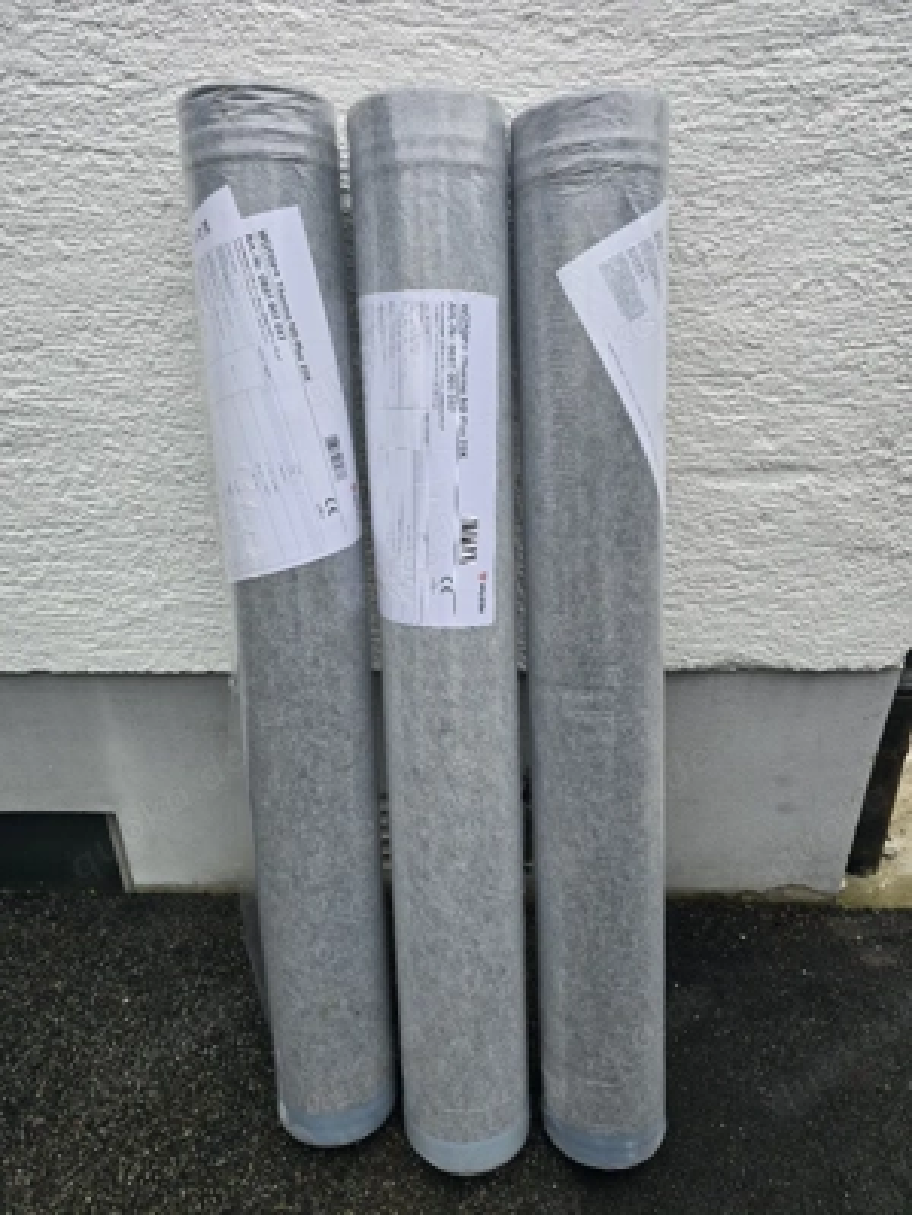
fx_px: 808
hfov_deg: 58.9
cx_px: 456
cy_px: 608
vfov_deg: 73.9
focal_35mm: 23
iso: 20
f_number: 1.7
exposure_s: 1/182
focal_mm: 6.3
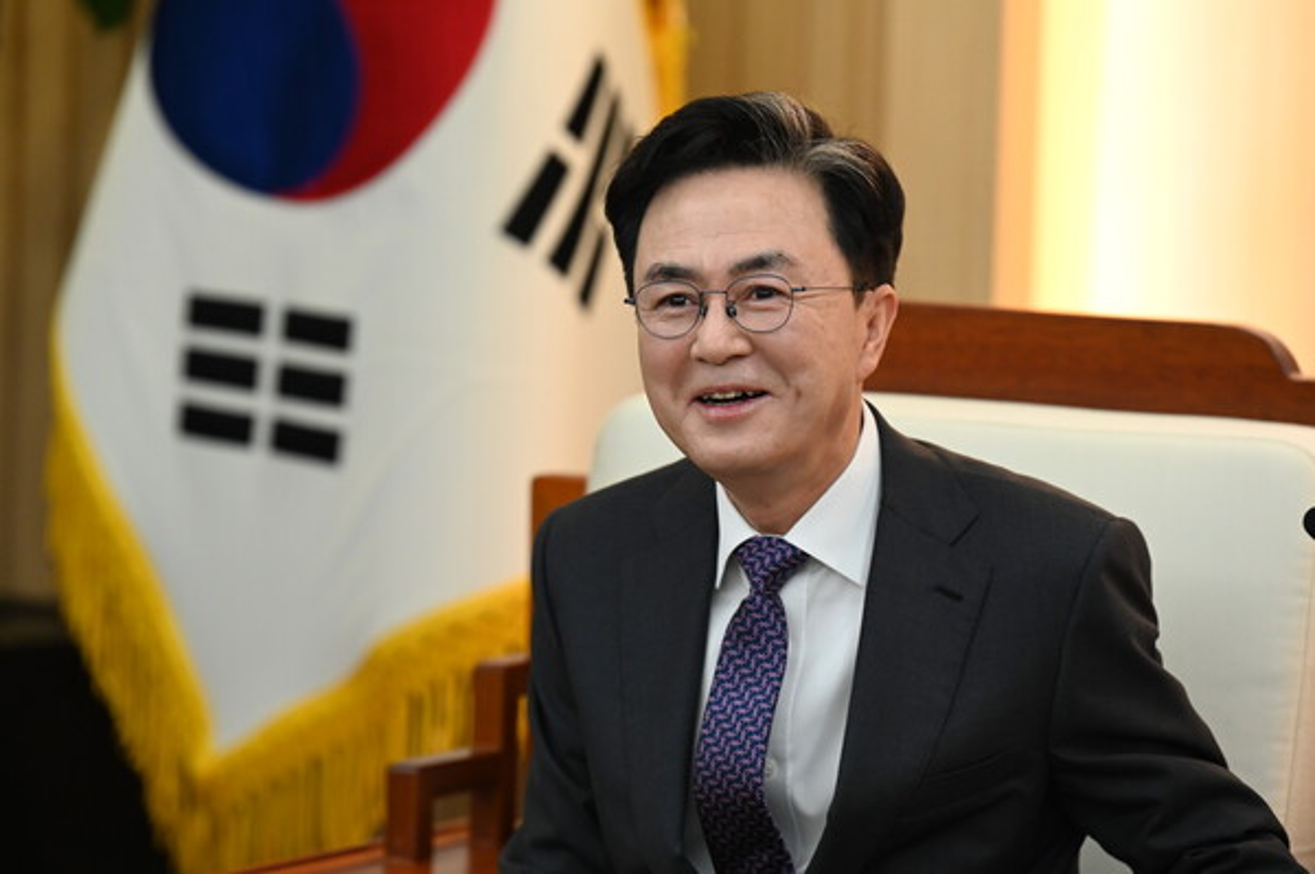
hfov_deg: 10.3
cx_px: 658
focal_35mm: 200
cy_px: 437
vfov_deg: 6.9
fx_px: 7299
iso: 2500
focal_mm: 200
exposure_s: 1/250
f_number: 4
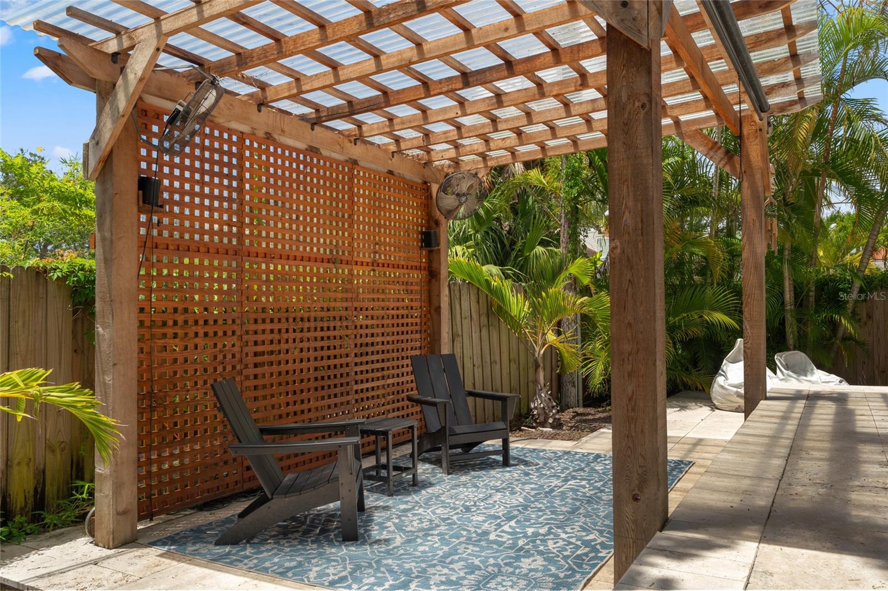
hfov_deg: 67.4
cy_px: 296
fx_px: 666
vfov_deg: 47.9
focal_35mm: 27
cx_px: 444
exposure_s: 1/60
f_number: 9
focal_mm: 27
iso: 250
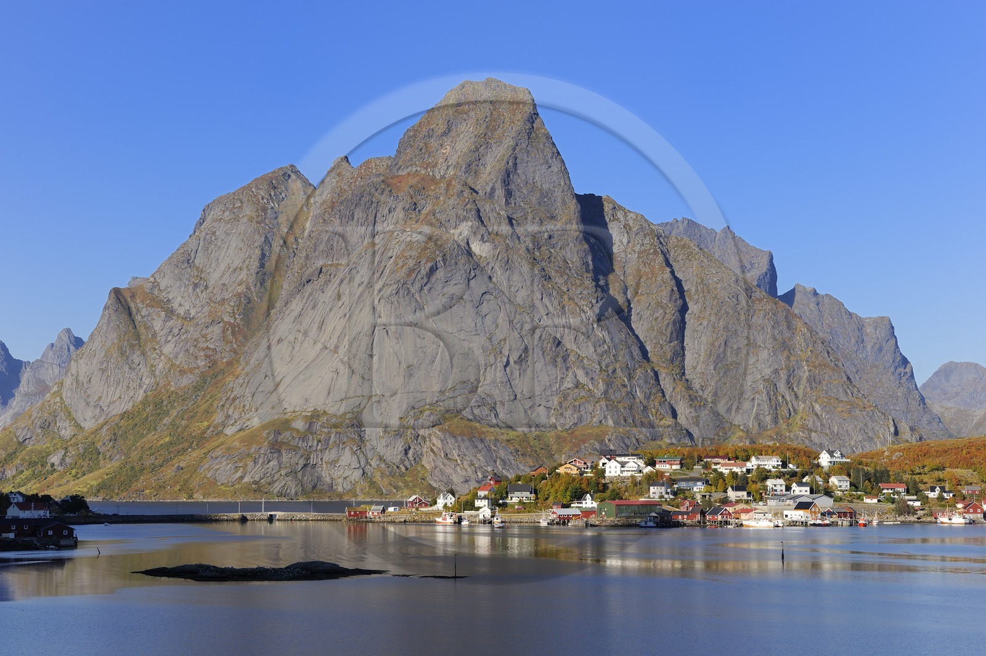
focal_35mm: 70
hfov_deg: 28.9
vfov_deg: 19.4
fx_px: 1916
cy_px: 328
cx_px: 493
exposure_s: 1/160
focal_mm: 70
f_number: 14
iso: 200
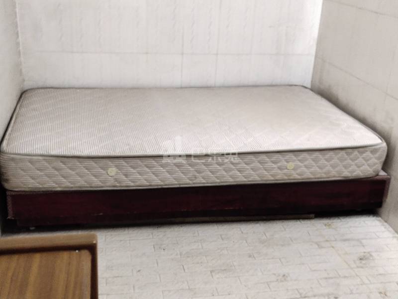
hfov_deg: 42.9
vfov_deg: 32.9
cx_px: 199
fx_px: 506
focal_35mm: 44
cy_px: 150
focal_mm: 4.71
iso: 297
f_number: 1.8
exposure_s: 1/50
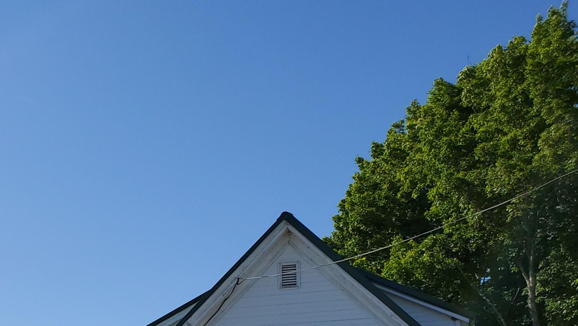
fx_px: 935
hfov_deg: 31.8
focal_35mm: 61
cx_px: 4
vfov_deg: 18.5
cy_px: 411
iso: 50
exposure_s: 1/2077
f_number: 2.4
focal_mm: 4.3
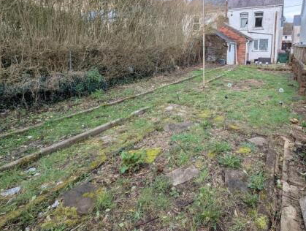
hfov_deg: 84.4
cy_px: 79
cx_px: 206
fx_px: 159
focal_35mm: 18
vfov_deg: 69.9
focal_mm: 1.95
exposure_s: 1/561
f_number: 2.2
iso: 32
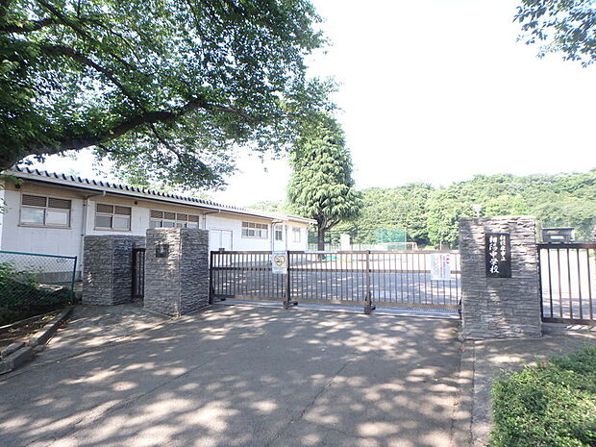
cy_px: 224
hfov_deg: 79.0
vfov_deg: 63.4
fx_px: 362
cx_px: 298
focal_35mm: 21
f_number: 3.5
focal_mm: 3.7
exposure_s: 1/125
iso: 125
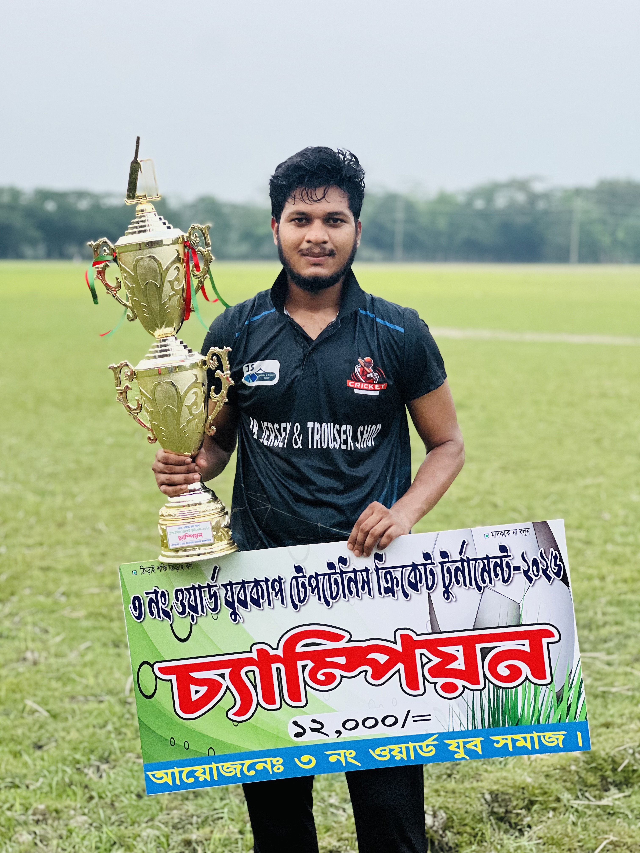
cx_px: 320
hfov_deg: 19.1
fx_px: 1898
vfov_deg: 25.3
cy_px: 426
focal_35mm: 77
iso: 200
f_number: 2.8
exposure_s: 1/40
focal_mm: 9
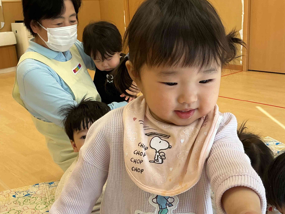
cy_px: 109
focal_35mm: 43
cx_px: 149
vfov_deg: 33.6
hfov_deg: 43.8
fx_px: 354
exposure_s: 1/120
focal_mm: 3
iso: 25
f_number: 1.8
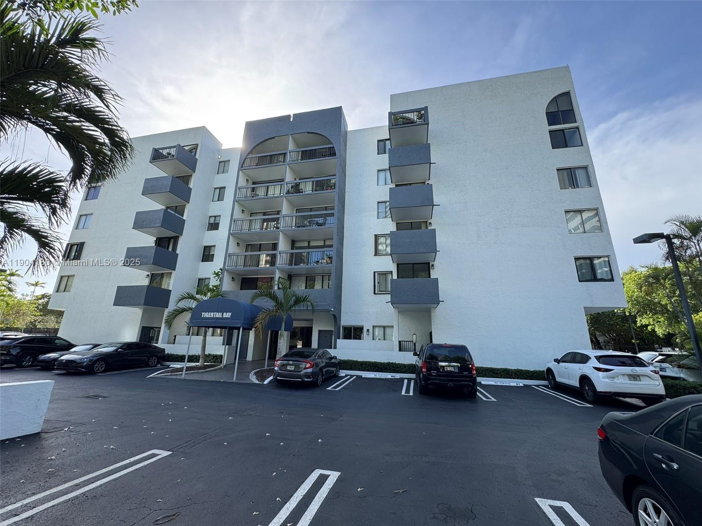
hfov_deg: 102.1
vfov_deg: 85.7
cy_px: 263
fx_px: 284
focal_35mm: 14
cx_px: 351
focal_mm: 2.22
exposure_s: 1/388
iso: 40
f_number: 2.2
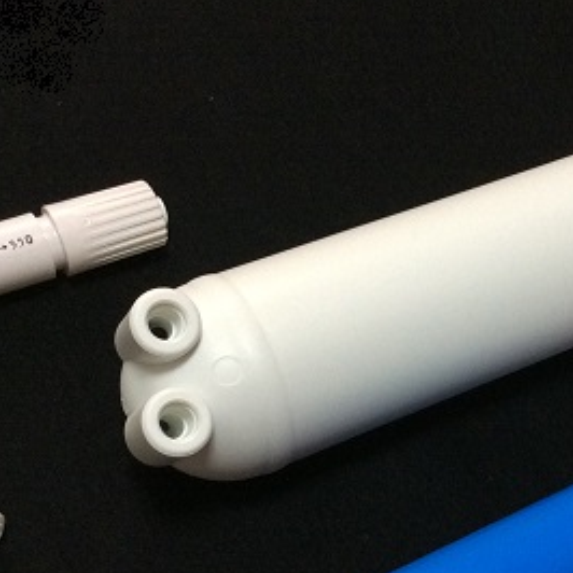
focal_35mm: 70
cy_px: 431
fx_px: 1311
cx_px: 444
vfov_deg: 24.4
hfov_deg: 24.3
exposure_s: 1/24
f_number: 2.4
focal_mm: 3.3
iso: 125
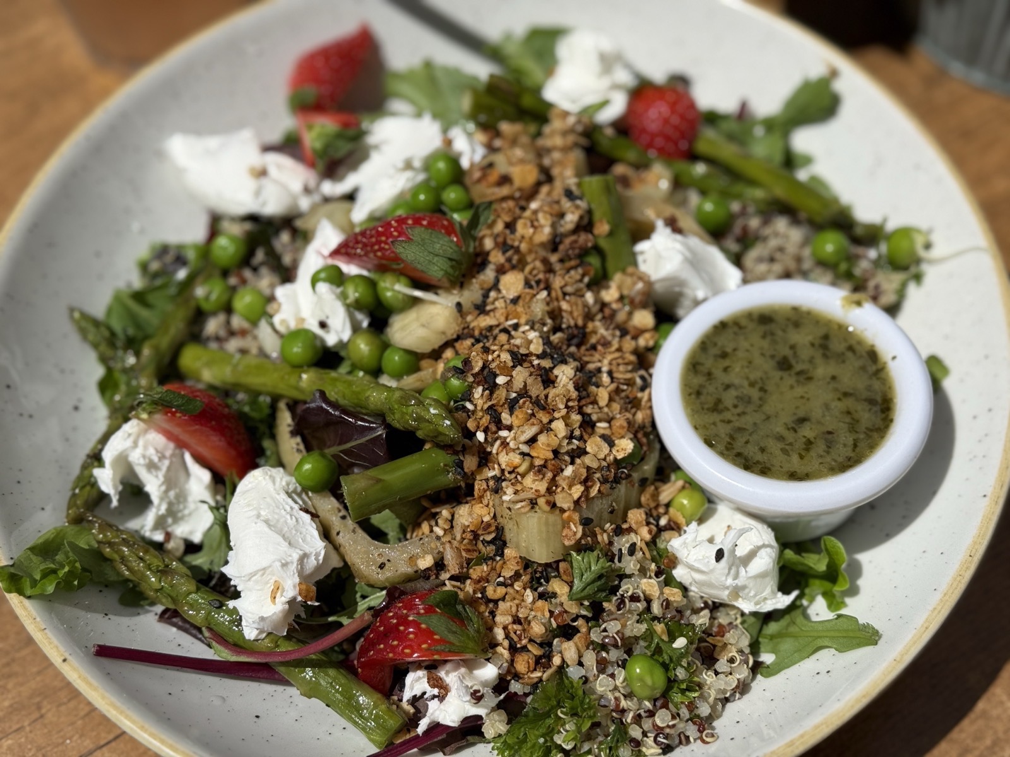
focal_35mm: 48
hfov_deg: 39.7
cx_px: 505
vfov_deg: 30.3
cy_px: 378
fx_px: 1401
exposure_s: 1/11364
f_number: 1.78
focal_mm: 6.76
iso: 64
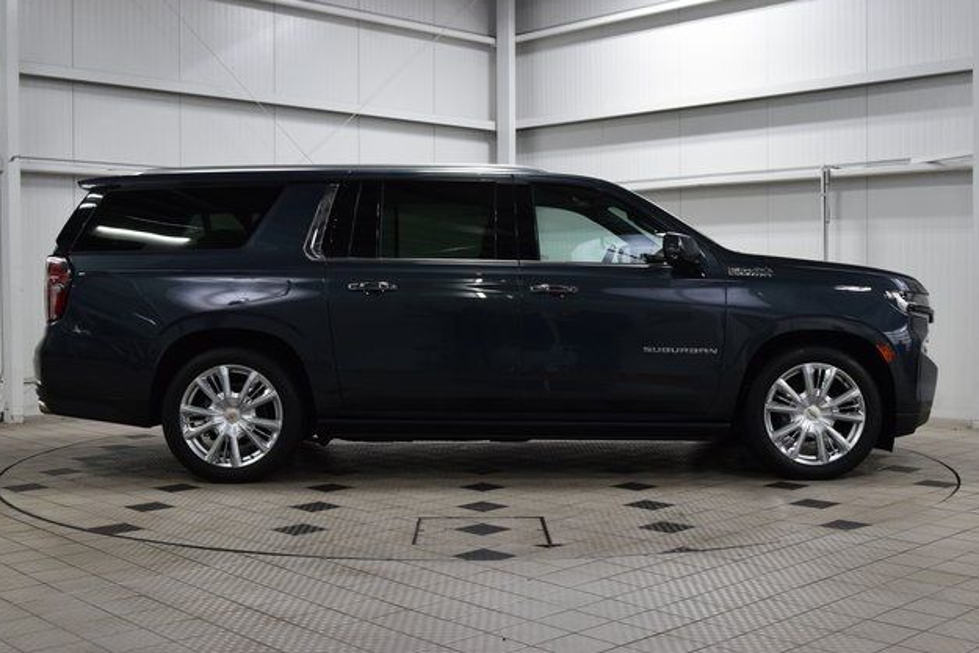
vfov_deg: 30.2
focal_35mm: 45
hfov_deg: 44.0
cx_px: 487
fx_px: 1211
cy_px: 323
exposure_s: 1/60
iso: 1600
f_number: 8
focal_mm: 29
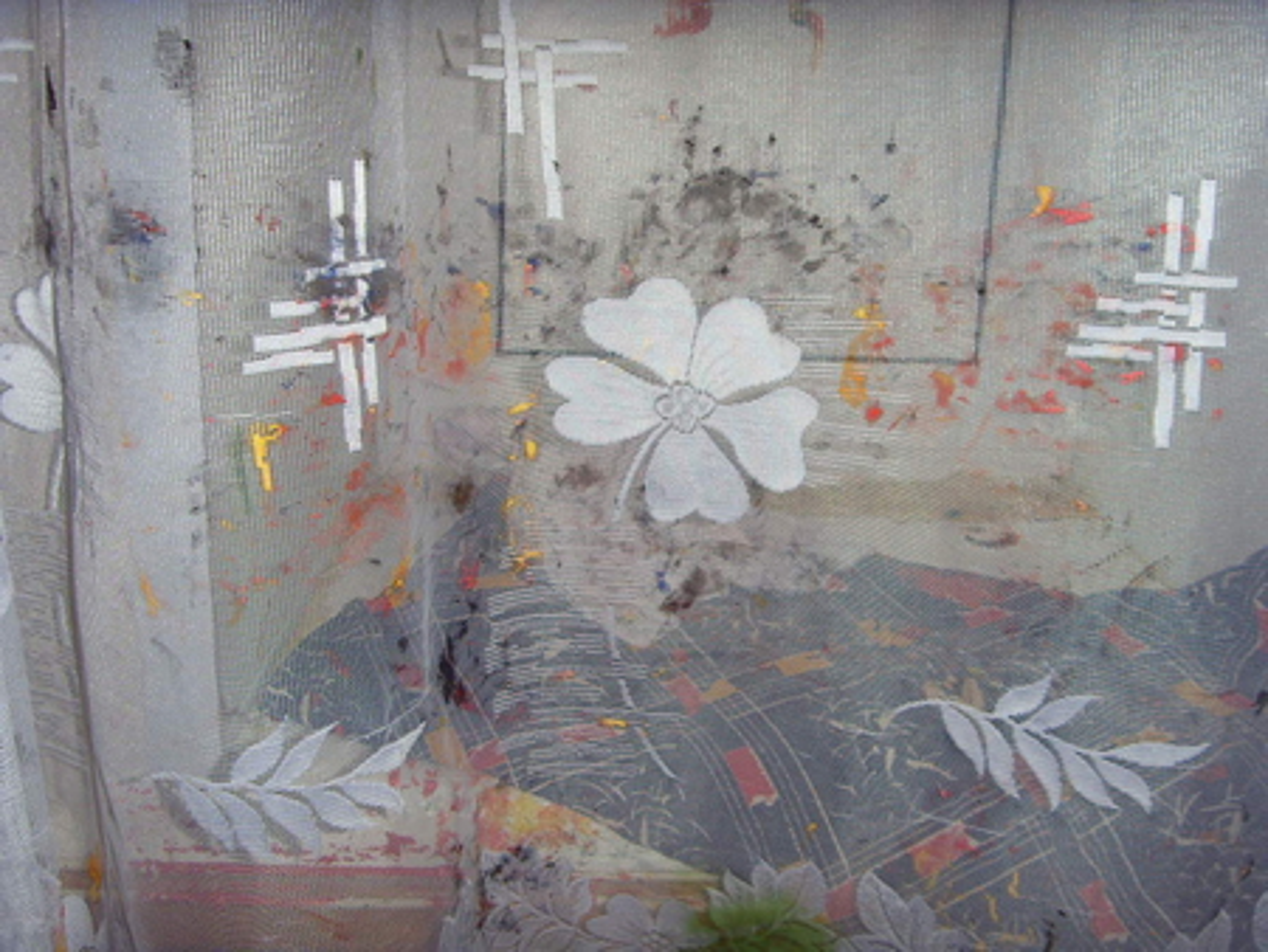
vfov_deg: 36.9
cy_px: 476
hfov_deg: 47.8
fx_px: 1429
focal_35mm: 39
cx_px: 634
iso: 100
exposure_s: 1/45
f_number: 3.5
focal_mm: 6.6
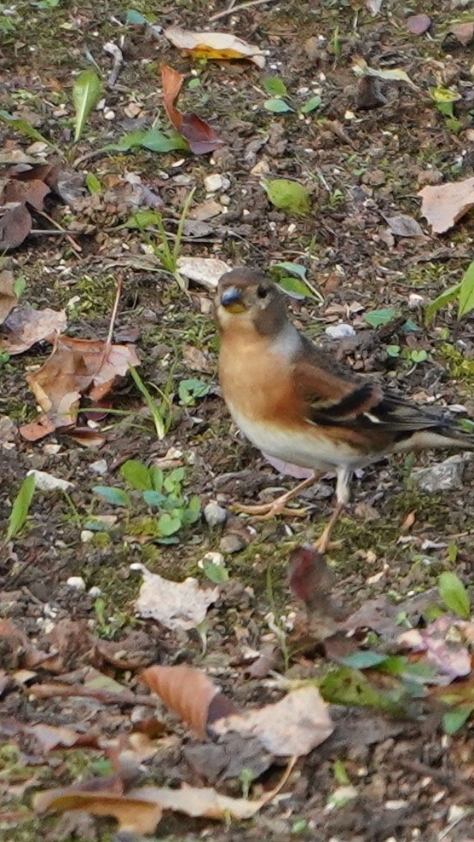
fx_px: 21108
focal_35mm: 945
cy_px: 421
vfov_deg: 2.3
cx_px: 308
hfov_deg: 1.3
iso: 3200
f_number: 6.3
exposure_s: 1/500
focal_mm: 600
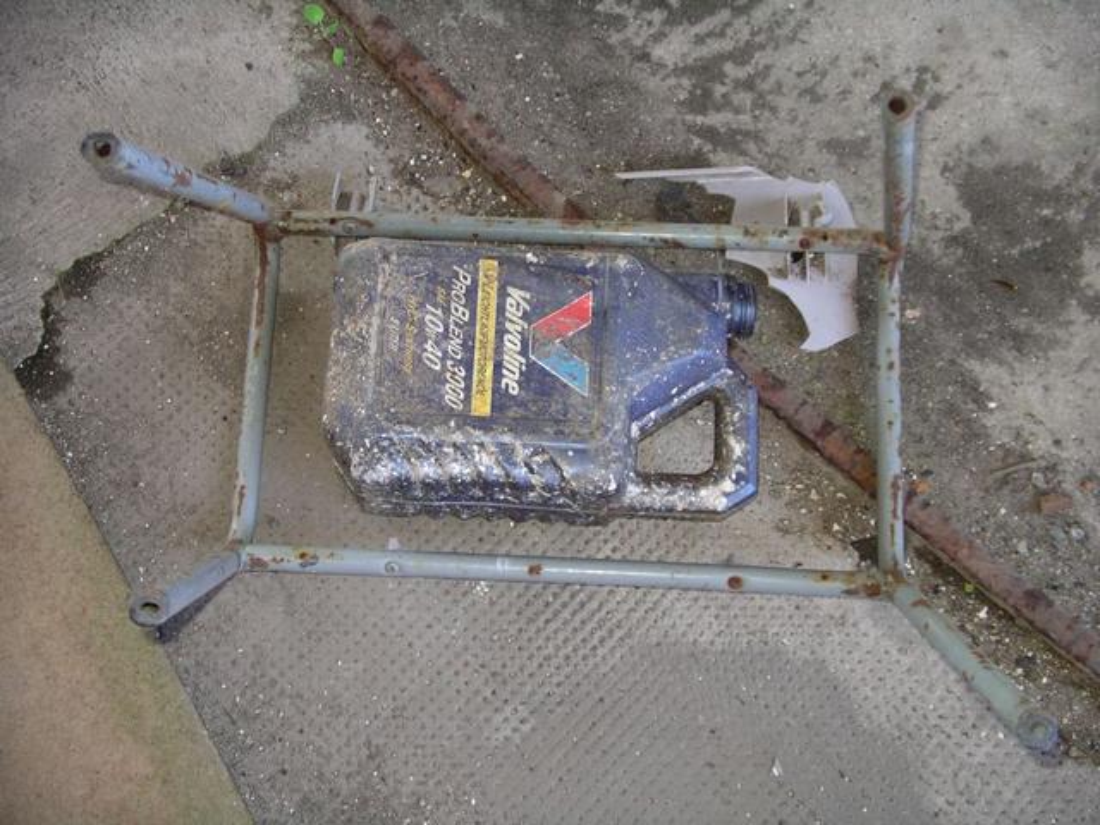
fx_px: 1970
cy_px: 412
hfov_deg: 31.2
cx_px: 550
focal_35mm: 62
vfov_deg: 23.7
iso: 200
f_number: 3.3
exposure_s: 1/50
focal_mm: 12.8
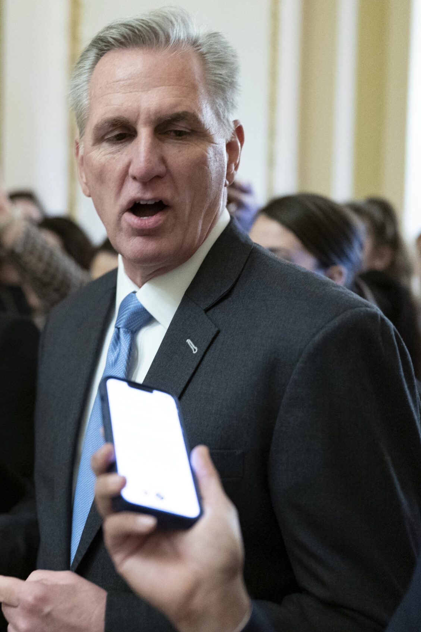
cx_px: -12
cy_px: 318
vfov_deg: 37.5
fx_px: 930
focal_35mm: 53
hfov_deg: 24.2
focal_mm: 35
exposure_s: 1/250
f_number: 1.8
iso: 4000
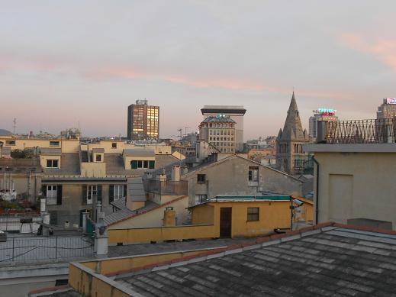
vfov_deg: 33.6
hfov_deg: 43.9
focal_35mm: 43
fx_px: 492
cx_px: 198
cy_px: 148
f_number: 4.2
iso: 200
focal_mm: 7.7
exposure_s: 1/30
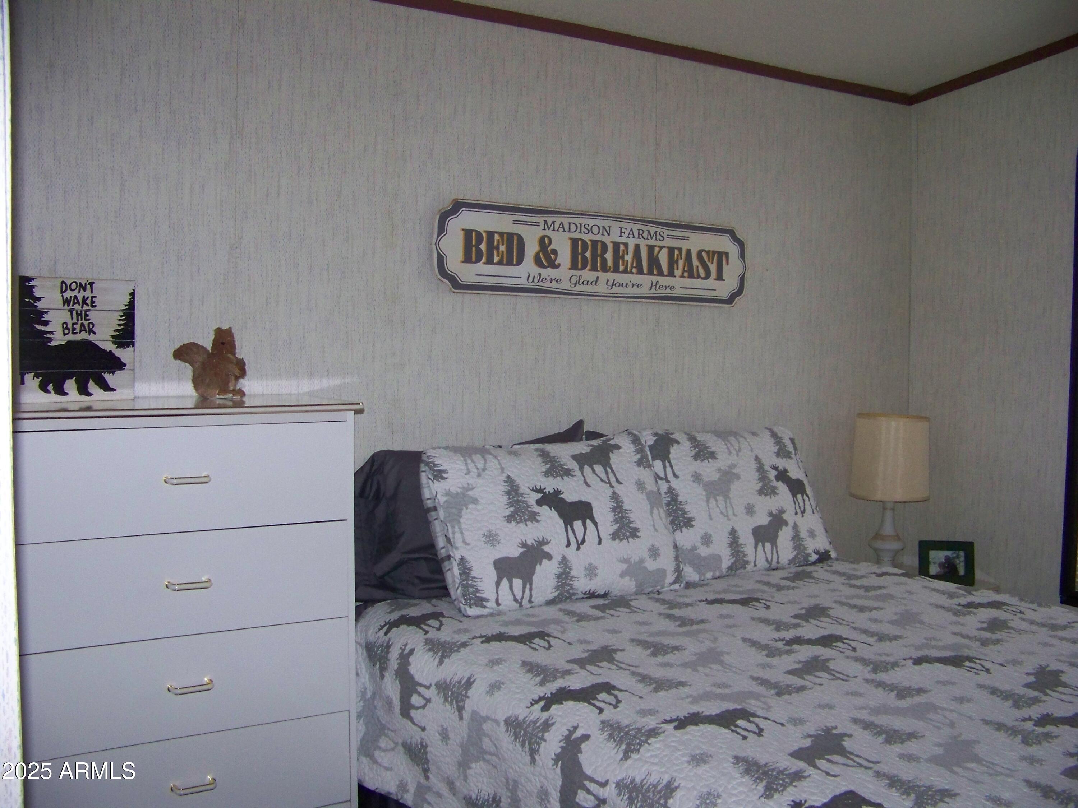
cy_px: 404
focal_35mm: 36
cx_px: 539
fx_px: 1121
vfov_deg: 39.7
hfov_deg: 51.4
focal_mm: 5.85
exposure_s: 1/30
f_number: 2.8
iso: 200
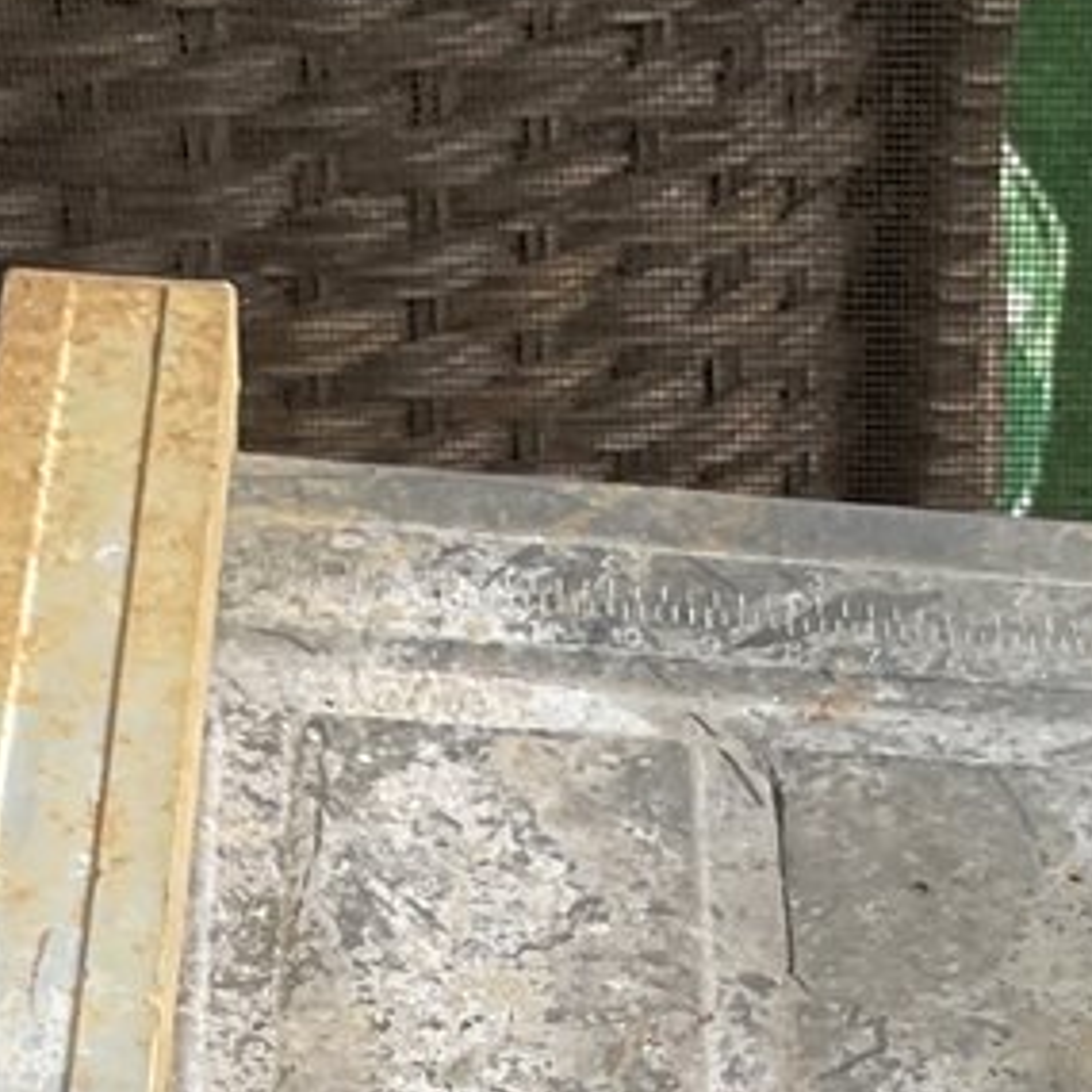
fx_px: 4854
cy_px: 2056
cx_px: 1036
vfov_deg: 11.7
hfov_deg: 12.7
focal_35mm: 136
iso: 16
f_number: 1.8
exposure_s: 1/130
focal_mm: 3
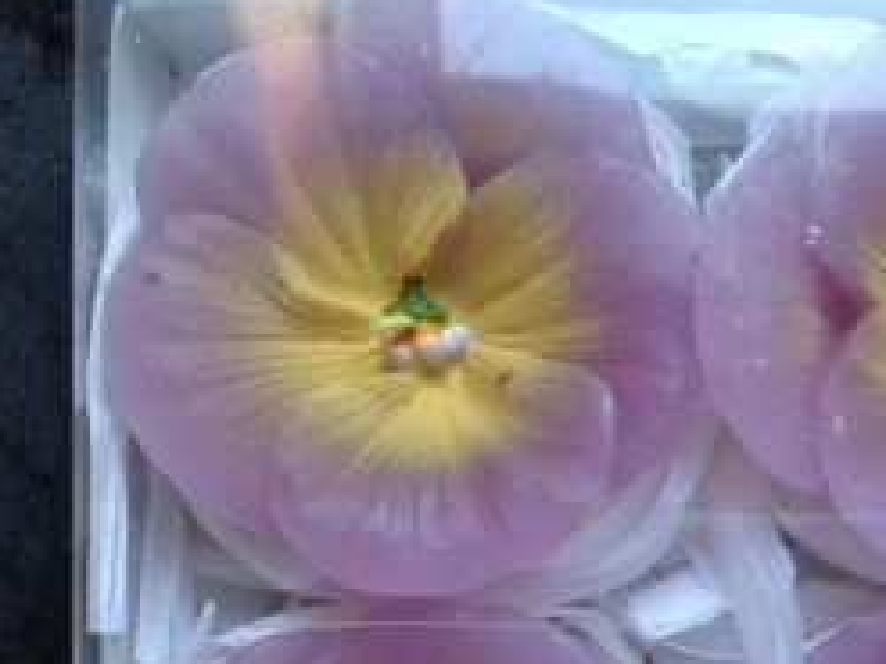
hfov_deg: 28.0
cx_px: 714
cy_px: 601
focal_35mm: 68
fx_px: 1740
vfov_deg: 21.1
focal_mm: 4.28
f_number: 2.4
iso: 50
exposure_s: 1/24
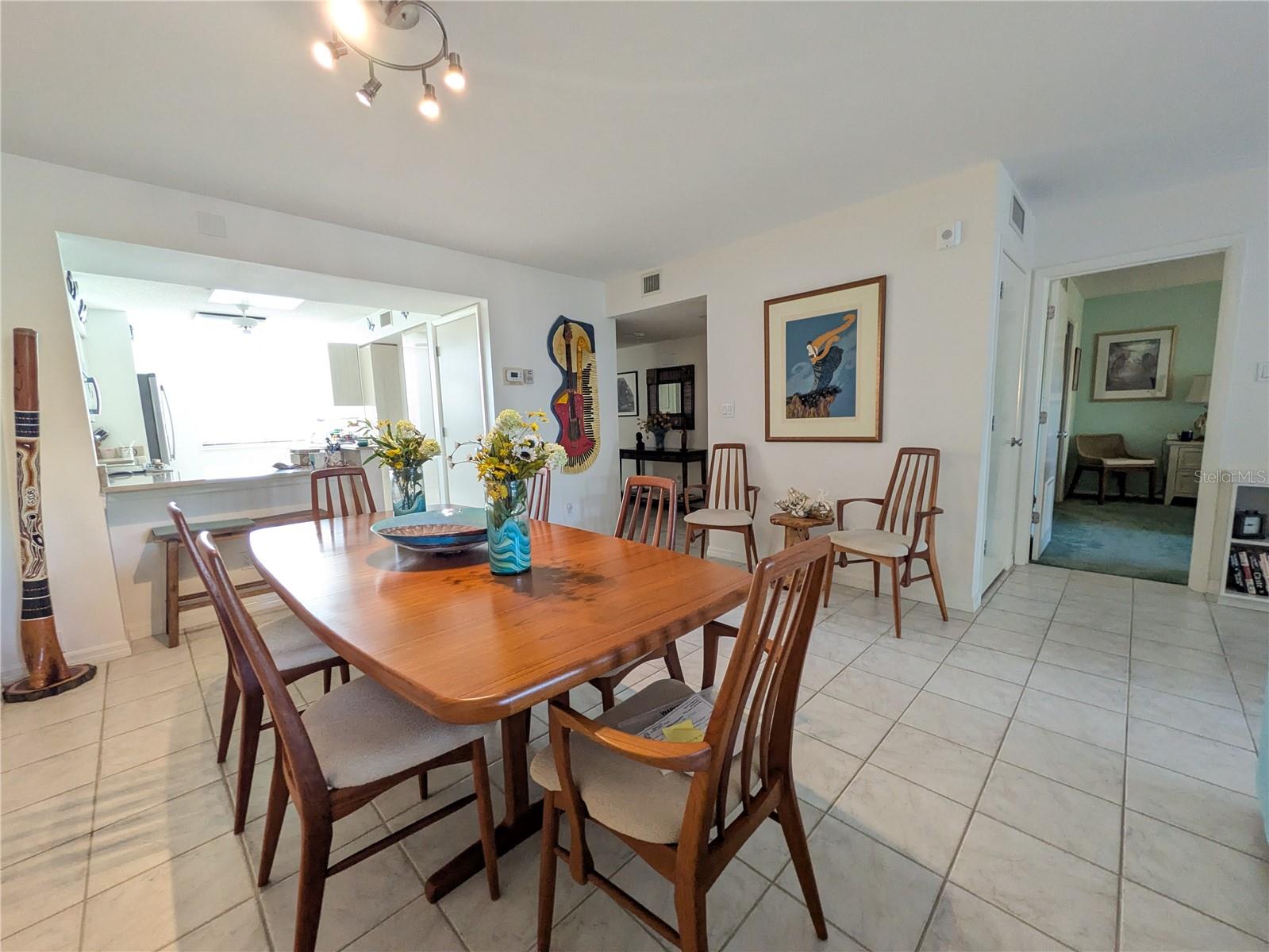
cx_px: 634
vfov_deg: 85.7
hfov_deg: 102.1
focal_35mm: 14
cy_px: 476
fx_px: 513
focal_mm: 1.83
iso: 336
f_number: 2.2
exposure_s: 1/40
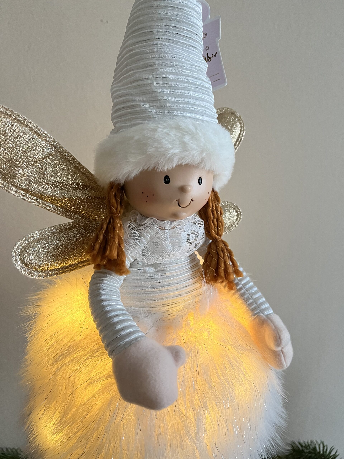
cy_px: 230
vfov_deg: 67.3
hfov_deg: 53.1
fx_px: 345
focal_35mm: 26
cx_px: 172
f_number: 1.6
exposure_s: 1/60
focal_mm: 5.1
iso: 500
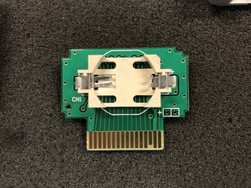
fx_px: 203
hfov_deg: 63.4
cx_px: 126
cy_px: 94
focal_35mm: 28
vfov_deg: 49.7
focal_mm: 4
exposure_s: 1/17
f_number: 1.8
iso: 64
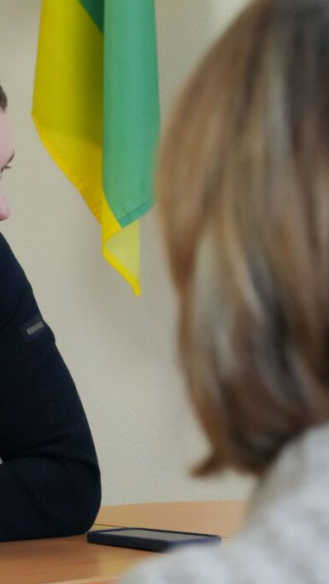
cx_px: -51
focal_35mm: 259
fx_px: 4012
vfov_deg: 8.3
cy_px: 292
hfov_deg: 4.7
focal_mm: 109
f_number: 9
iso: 6400
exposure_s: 1/125
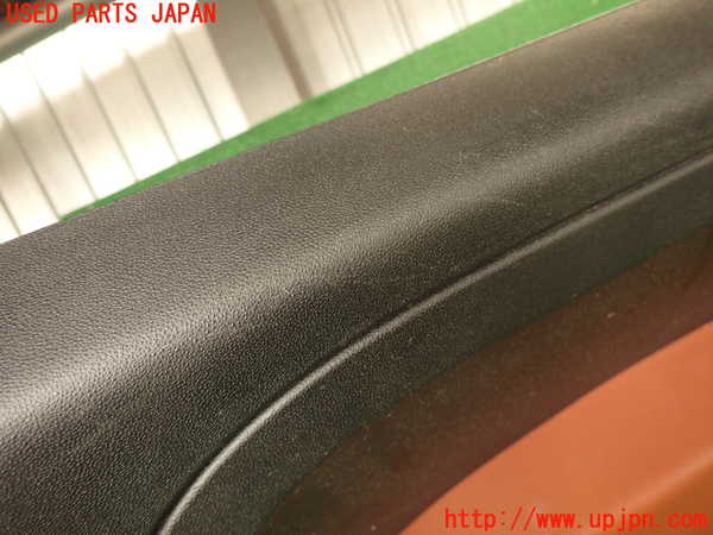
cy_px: 268
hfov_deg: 69.4
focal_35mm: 25
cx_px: 356
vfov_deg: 54.9
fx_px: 515
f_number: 2
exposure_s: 1/60
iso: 200
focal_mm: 4.5
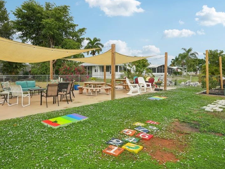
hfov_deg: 64.9
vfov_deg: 51.7
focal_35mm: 27
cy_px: 73
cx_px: 83
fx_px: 173
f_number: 8
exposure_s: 1/1000
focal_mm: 19.5
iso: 400
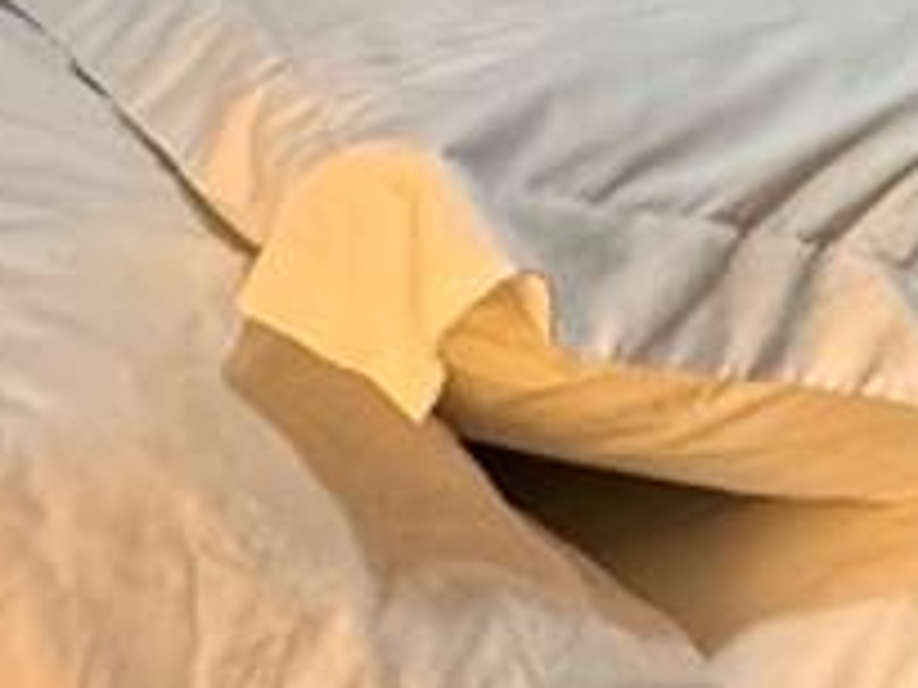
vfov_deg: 11.2
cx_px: 2560
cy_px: -985
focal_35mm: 110
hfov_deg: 11.9
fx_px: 2917
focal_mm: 2.22
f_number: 2.2
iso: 320
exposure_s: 1/120
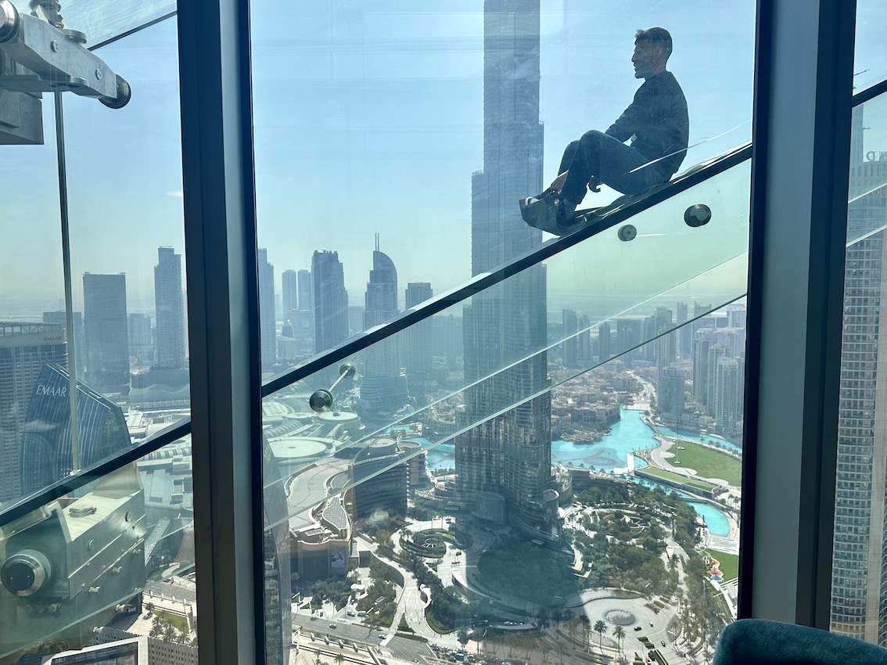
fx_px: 615
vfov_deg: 56.8
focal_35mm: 24
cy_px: 332
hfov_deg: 71.6
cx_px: 444
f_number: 1.78
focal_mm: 6.86
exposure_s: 1/1157
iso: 80
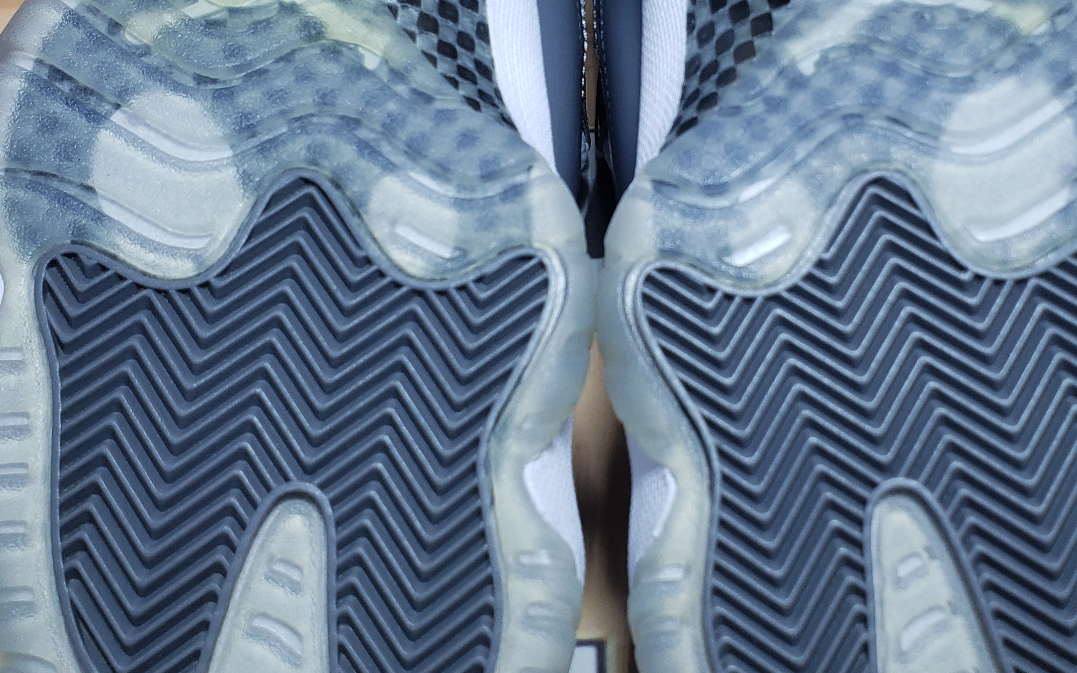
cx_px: 636
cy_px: 191
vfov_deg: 25.1
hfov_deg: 39.4
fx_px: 1497
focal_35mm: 51
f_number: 2.4
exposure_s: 1/218
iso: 50
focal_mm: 4.3
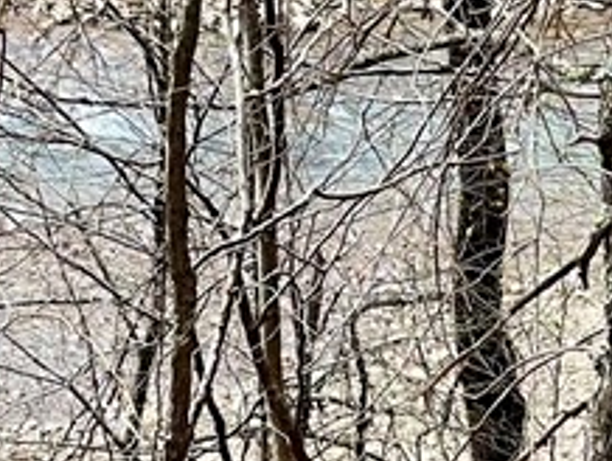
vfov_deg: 5.0
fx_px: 5310
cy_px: 295
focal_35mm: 300
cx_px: 323
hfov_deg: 6.6
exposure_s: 1/219
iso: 20
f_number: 2.2
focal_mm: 7.5
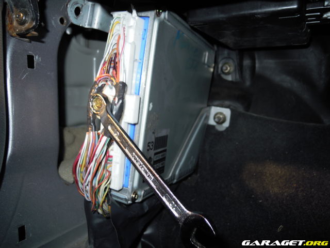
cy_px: 124
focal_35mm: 28
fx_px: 267
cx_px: 165
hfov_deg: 63.4
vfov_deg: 49.7
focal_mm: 5
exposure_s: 1/25
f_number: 2.7
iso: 100
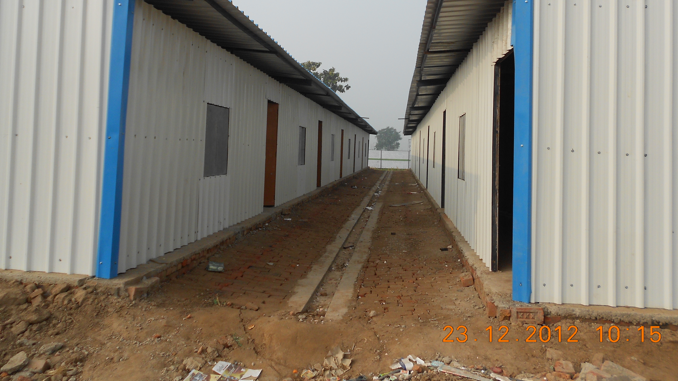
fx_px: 521
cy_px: 126
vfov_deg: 39.7
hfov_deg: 66.1
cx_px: 344
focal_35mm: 29
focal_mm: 4.6
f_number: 3.2
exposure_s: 1/800
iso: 80
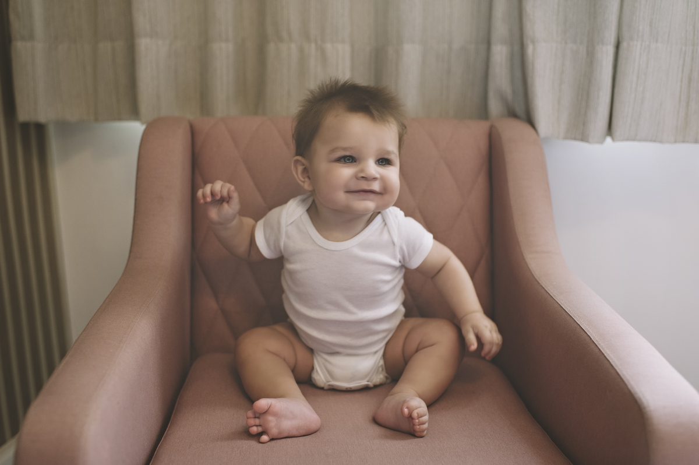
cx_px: 350
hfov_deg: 54.5
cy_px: 232
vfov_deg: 37.8
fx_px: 679
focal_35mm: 35
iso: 500
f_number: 2.5
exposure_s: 1/125
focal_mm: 35
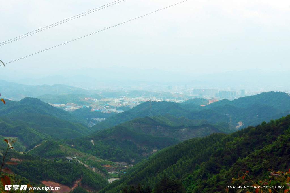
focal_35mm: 90
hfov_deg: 22.6
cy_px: 96
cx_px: 145
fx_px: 724
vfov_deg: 15.2
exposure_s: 1/100
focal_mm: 60
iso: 200
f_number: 18
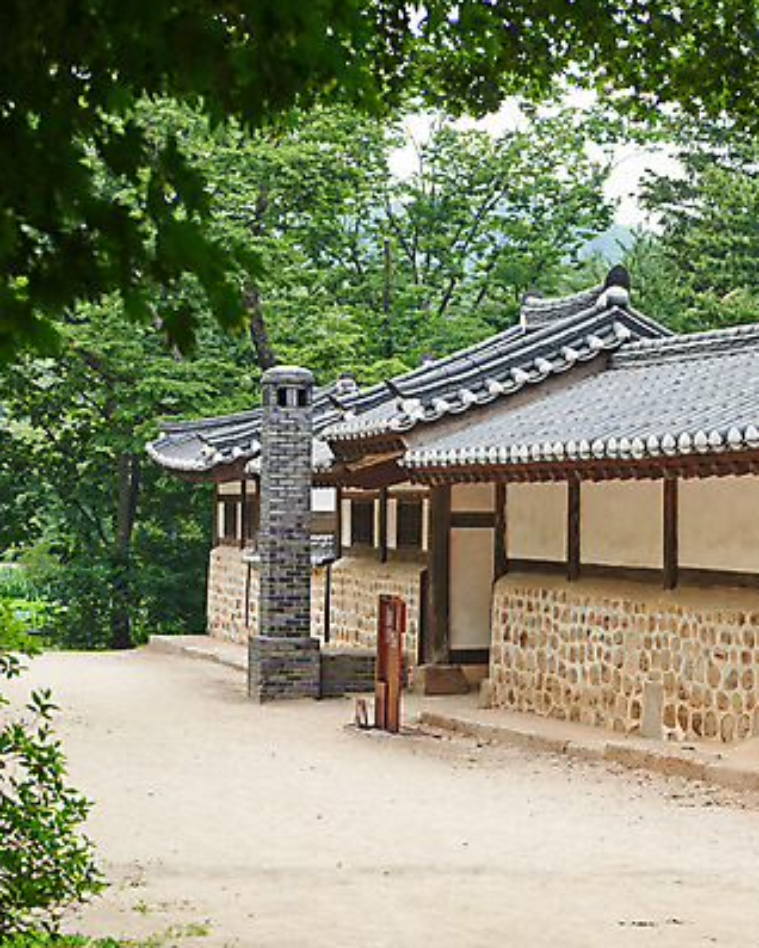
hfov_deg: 18.0
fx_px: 2385
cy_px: 473
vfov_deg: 22.5
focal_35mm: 85
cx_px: 517
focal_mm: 60
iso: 640
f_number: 4.5
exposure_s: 1/1600
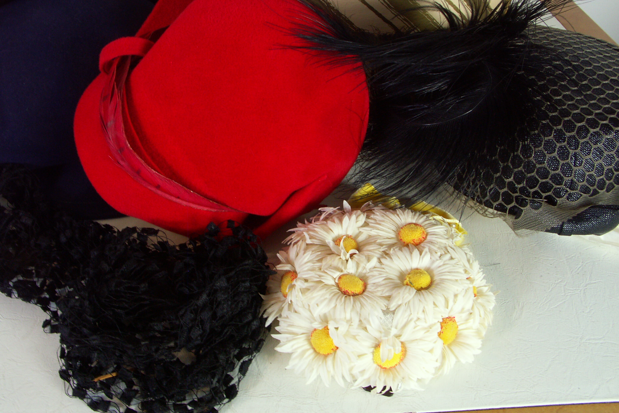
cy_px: 186
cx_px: 309
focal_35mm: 32
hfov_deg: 58.7
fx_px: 550
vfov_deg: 41.1
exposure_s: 1/8
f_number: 7.1
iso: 100
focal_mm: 7.82
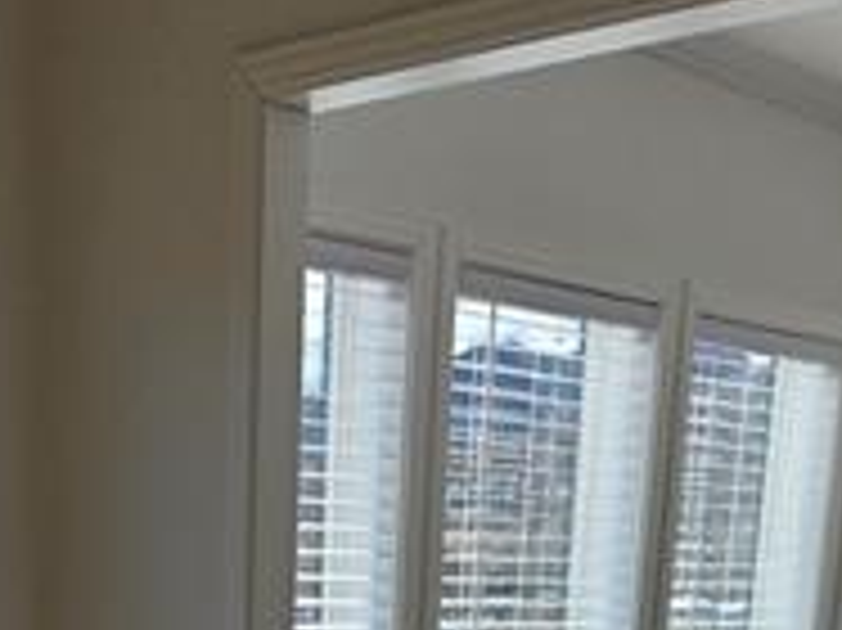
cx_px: 225
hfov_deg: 27.1
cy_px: 1249
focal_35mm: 71
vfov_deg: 16.2
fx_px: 1726
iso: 40
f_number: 1.9
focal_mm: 2.2
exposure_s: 1/1090
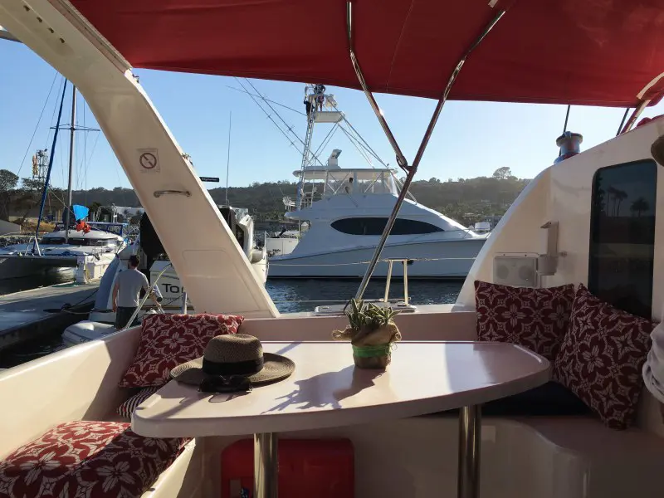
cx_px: 332
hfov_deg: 61.7
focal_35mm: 29
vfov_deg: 48.2
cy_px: 249
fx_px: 556
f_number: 2.2
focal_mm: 4.15
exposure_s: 1/2262
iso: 25
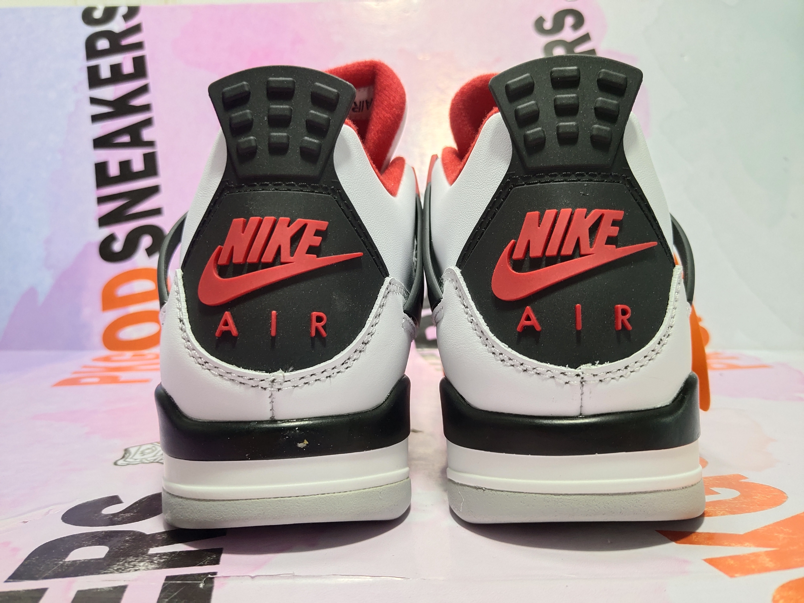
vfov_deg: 46.8
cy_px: 302
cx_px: 402
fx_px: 697
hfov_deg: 60.0
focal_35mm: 30
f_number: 1.79
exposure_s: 1/898
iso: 50
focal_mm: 4.35
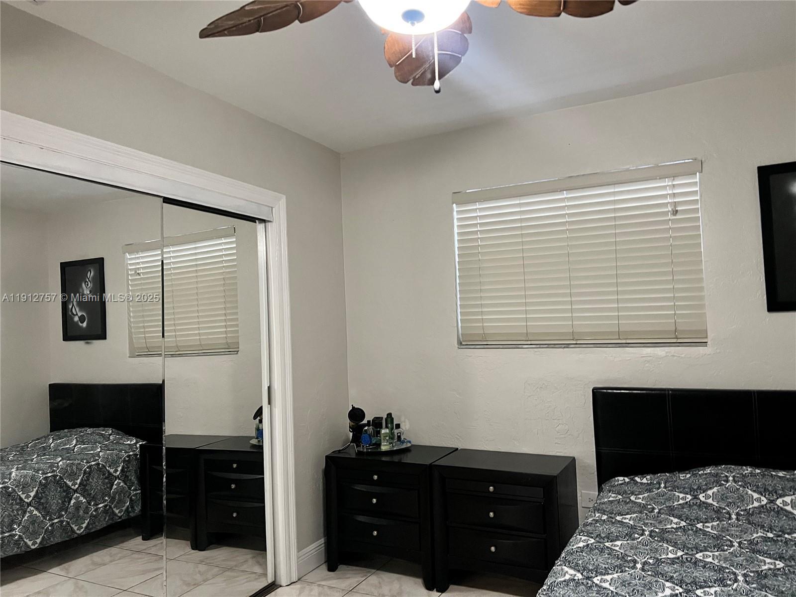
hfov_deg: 67.3
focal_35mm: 26
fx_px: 598
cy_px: 298
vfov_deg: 53.1
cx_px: 398
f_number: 1.5
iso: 500
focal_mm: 5.7
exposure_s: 1/40
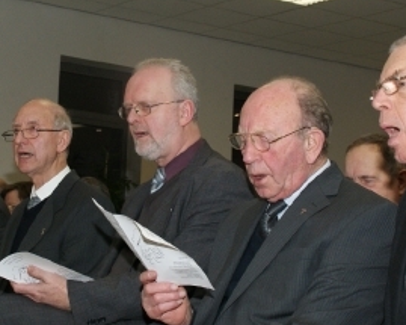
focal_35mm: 88
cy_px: 141
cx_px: 145
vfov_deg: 17.4
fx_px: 1057
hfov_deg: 21.7
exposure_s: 1/60
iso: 400
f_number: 5.6
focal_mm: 28
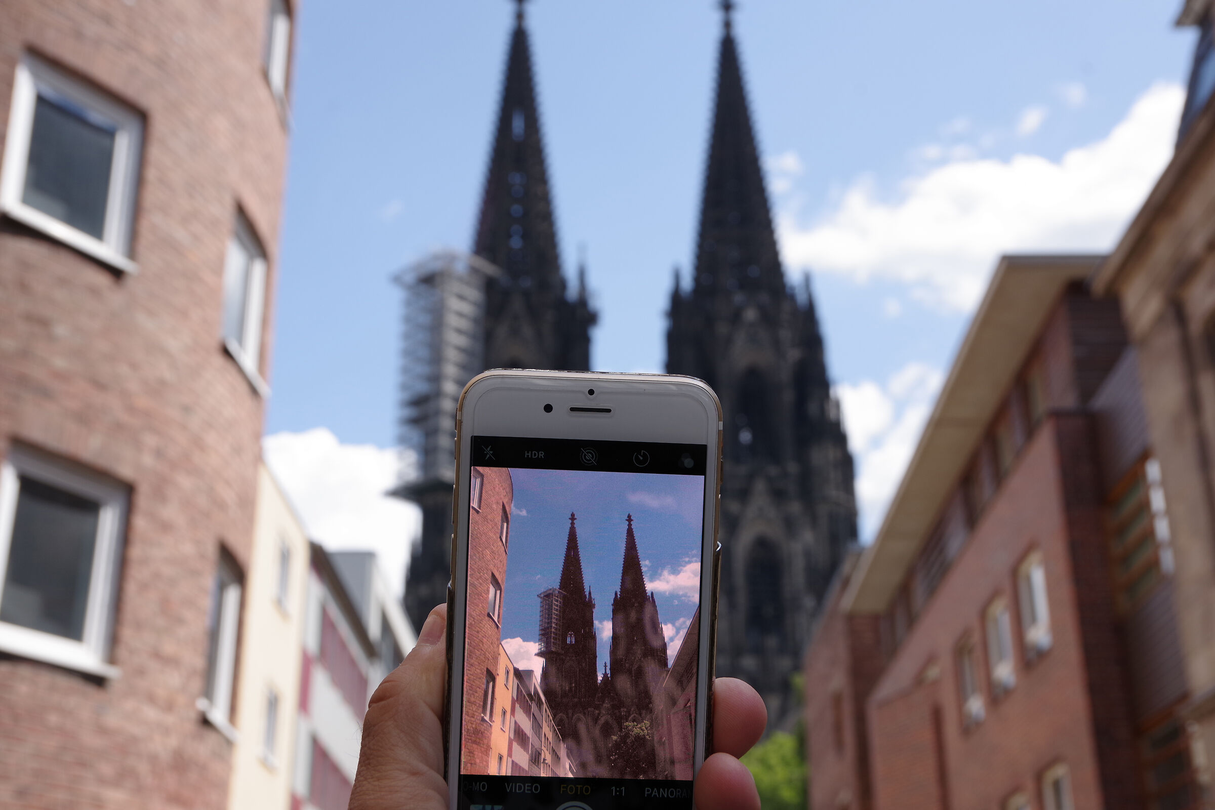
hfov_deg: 42.7
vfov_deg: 29.2
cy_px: 405
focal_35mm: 46
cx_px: 608
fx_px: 1552
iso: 200
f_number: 8
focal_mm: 31
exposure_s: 1/250
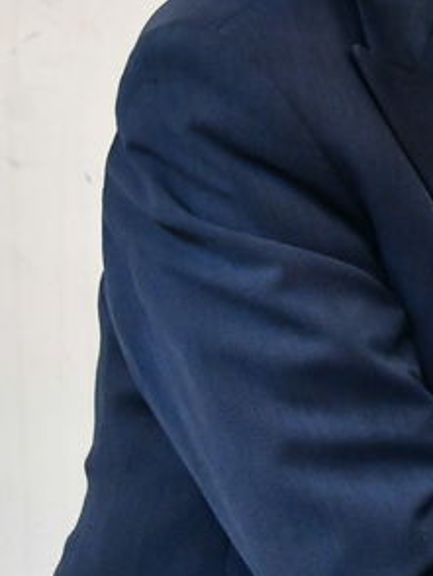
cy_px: -26
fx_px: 2665
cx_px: 1293
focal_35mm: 160
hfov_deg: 8.0
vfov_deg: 12.2
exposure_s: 1/100
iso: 4000
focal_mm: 35
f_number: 5.6
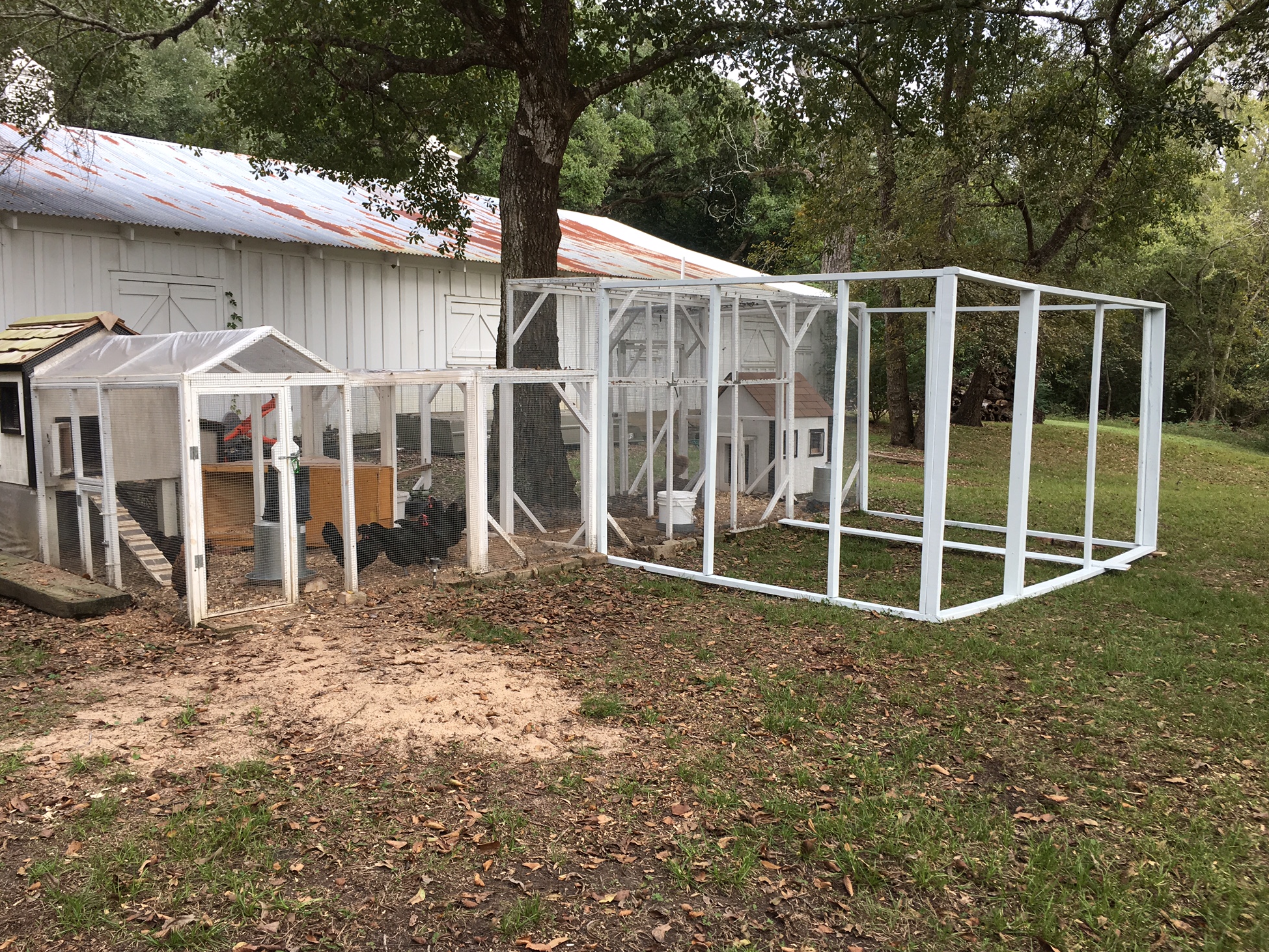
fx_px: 1100
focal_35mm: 30
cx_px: 614
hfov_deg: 59.9
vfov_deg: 46.8
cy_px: 482
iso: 25
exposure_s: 1/120
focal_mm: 4.15
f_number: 2.2
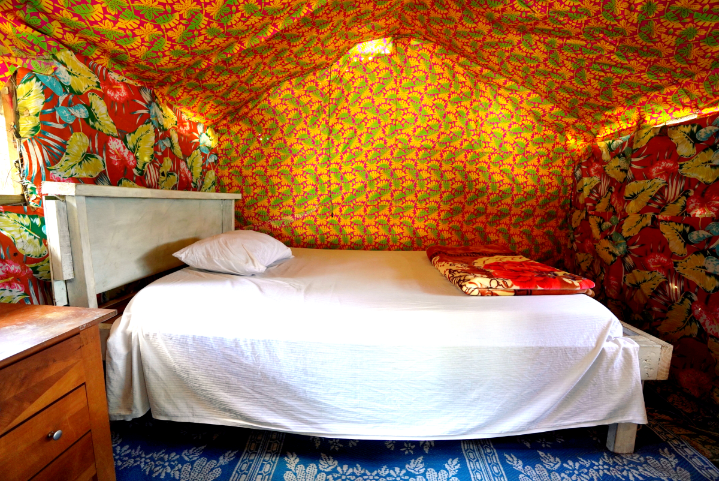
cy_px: 240
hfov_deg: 100.3
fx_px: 300
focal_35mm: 15
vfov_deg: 77.4
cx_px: 360
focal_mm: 10
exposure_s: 1/30
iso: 500
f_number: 2.8
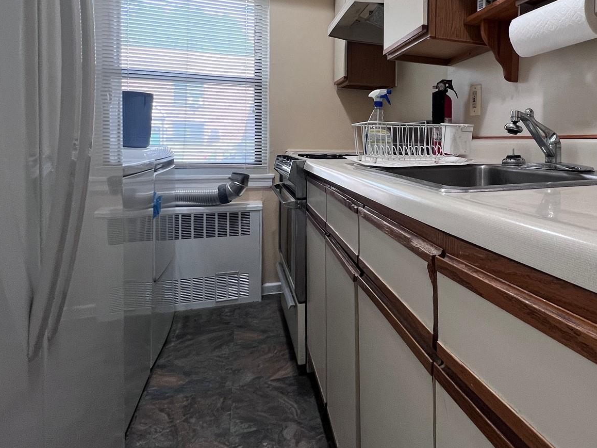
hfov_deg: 70.4
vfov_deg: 57.7
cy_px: 153
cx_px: 426
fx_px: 397
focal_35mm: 23
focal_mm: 1.57
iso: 125
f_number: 1.8
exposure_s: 1/120
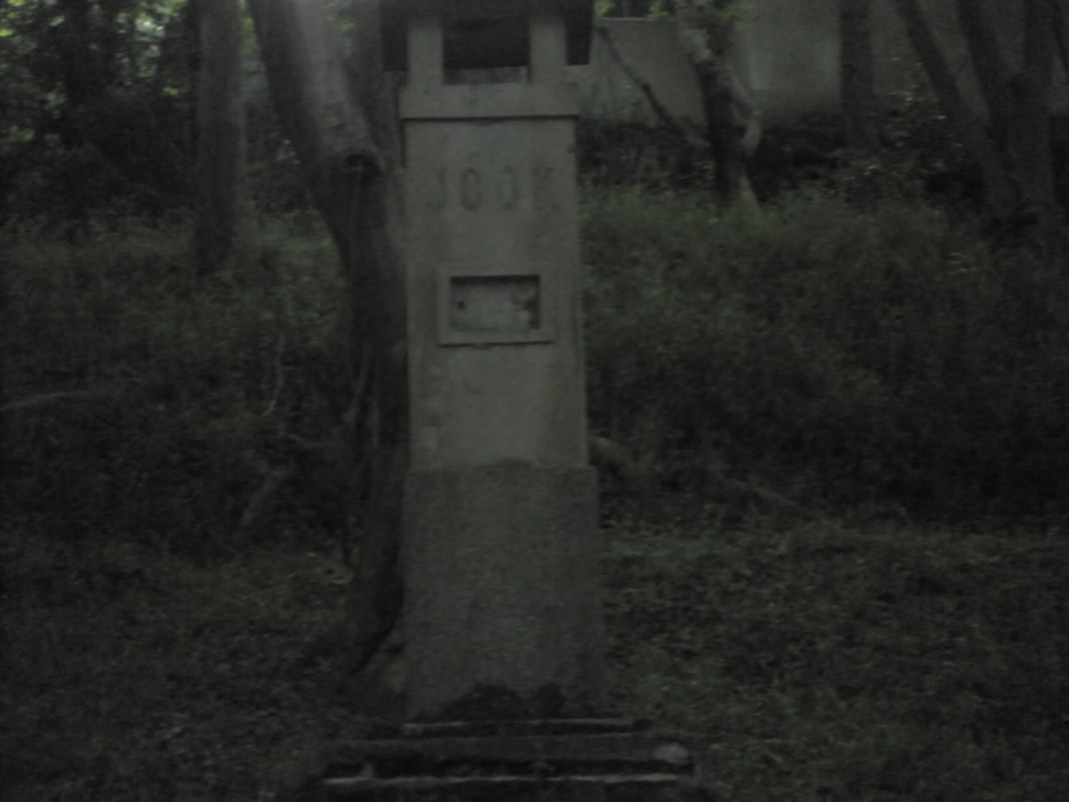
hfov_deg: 18.2
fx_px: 3335
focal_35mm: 108
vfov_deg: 13.7
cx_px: 534
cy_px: 401
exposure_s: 1/125
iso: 800
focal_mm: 19.6
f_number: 5.9
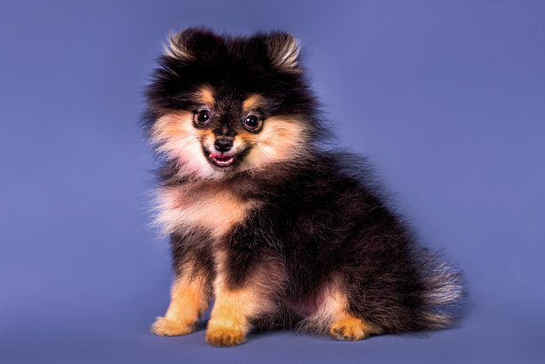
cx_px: 272
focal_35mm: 51
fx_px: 773
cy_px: 180
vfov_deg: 26.5
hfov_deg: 38.9
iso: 100
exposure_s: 1/200
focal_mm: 50
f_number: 9
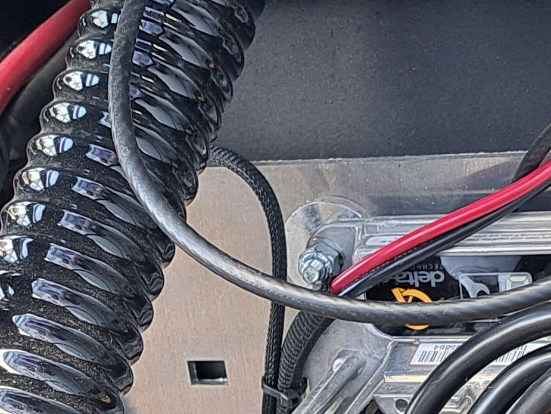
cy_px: 446
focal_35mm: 120
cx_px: 459
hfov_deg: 16.3
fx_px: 1910
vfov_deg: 12.2
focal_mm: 5.23
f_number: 1.8
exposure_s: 1/50
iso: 50
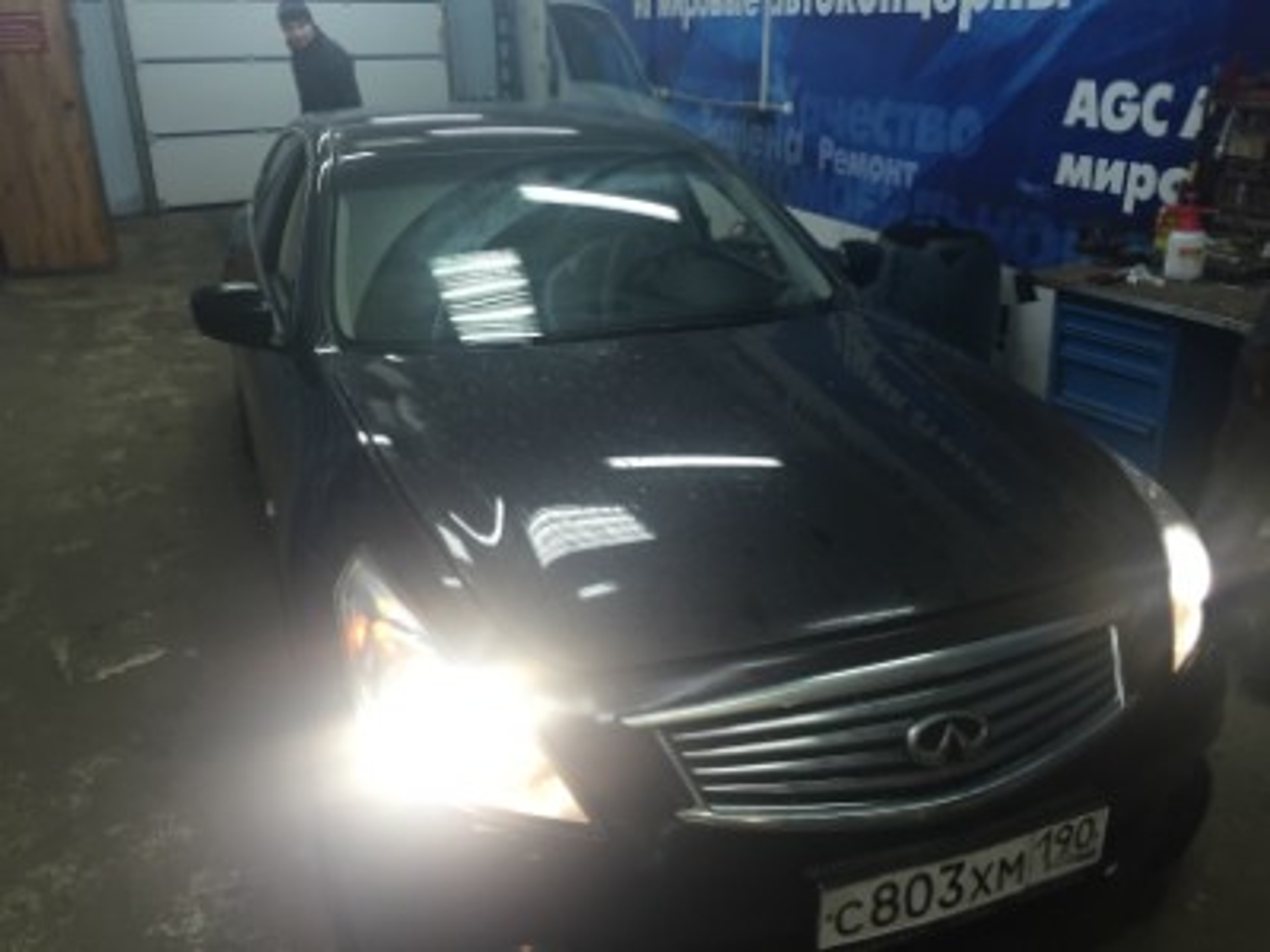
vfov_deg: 48.2
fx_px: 1064
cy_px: 476
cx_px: 635
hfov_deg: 61.7
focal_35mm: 29
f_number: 2.2
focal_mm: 4.15
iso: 125
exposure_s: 1/33
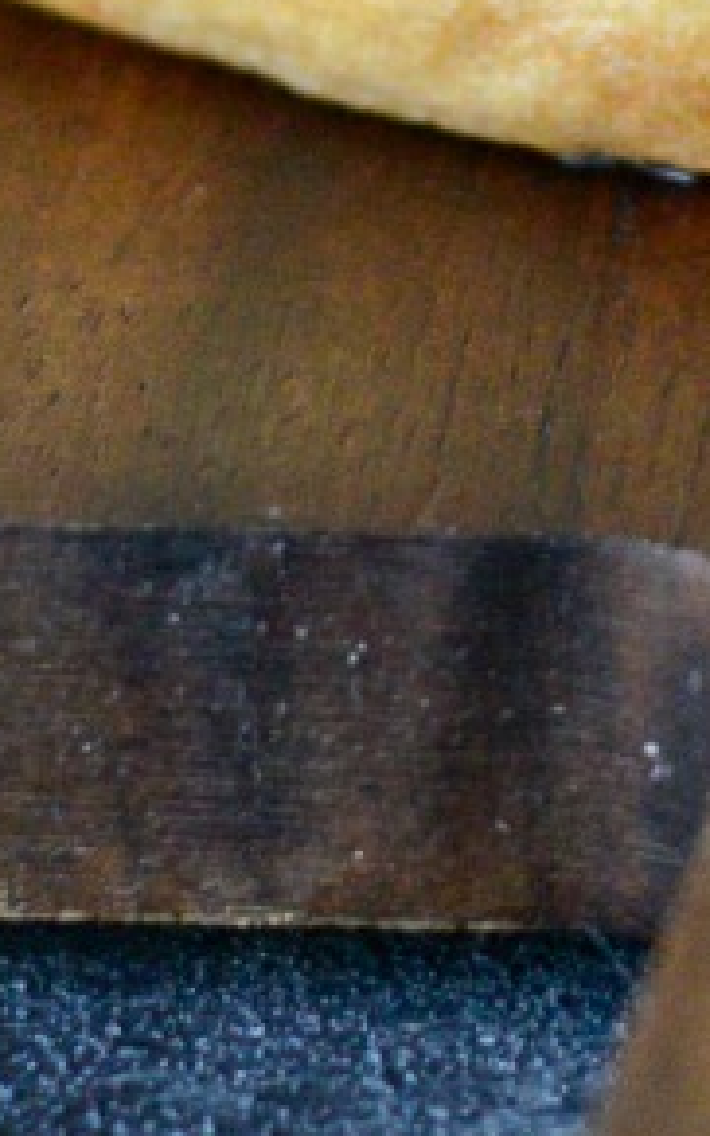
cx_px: 1254
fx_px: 11759
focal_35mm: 380
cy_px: -1380
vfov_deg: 5.4
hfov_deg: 3.4
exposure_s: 1/1000
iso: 3200
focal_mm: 50
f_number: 3.5
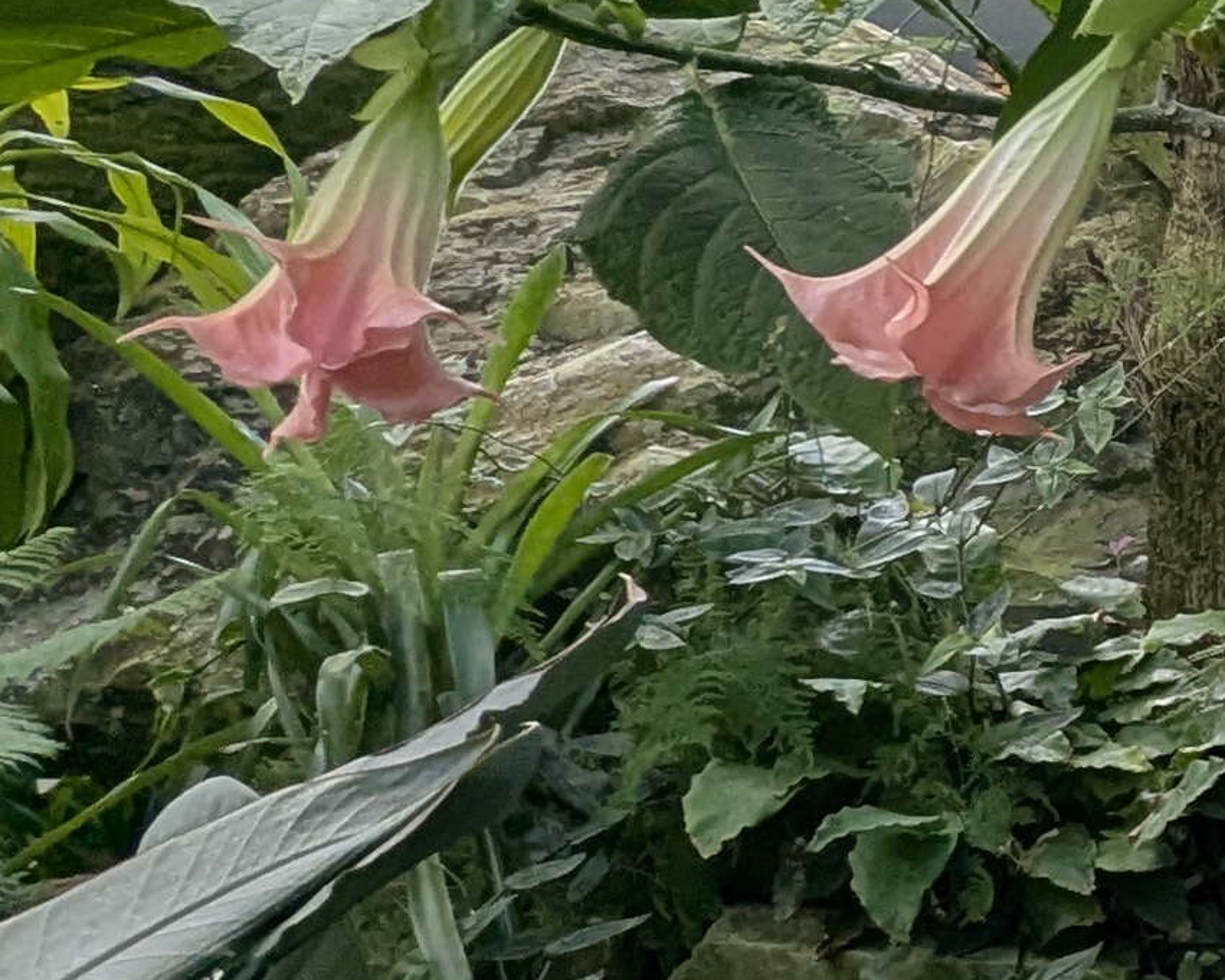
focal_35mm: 75
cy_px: 511
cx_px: 2165
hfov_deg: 19.5
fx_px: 2719
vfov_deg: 20.4
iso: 45
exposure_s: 1/153
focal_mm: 2.35
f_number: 2.2
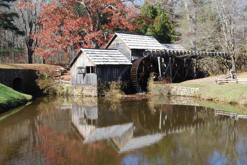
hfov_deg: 38.2
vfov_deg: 26.0
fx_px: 357
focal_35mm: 52
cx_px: 124
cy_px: 84
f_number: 9
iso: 200
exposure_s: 1/160
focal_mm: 34
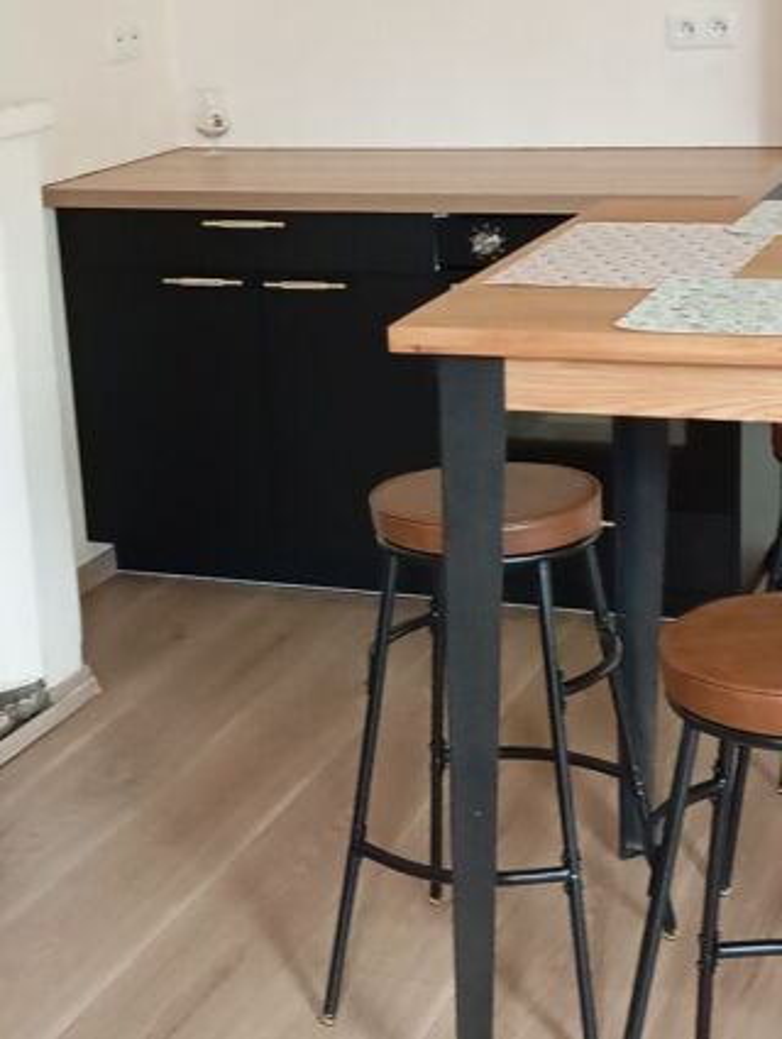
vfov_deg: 28.9
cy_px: 520
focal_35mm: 67
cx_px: 391
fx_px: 2013
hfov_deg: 22.0
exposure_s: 1/25
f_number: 1.8
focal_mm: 4.22
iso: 2044
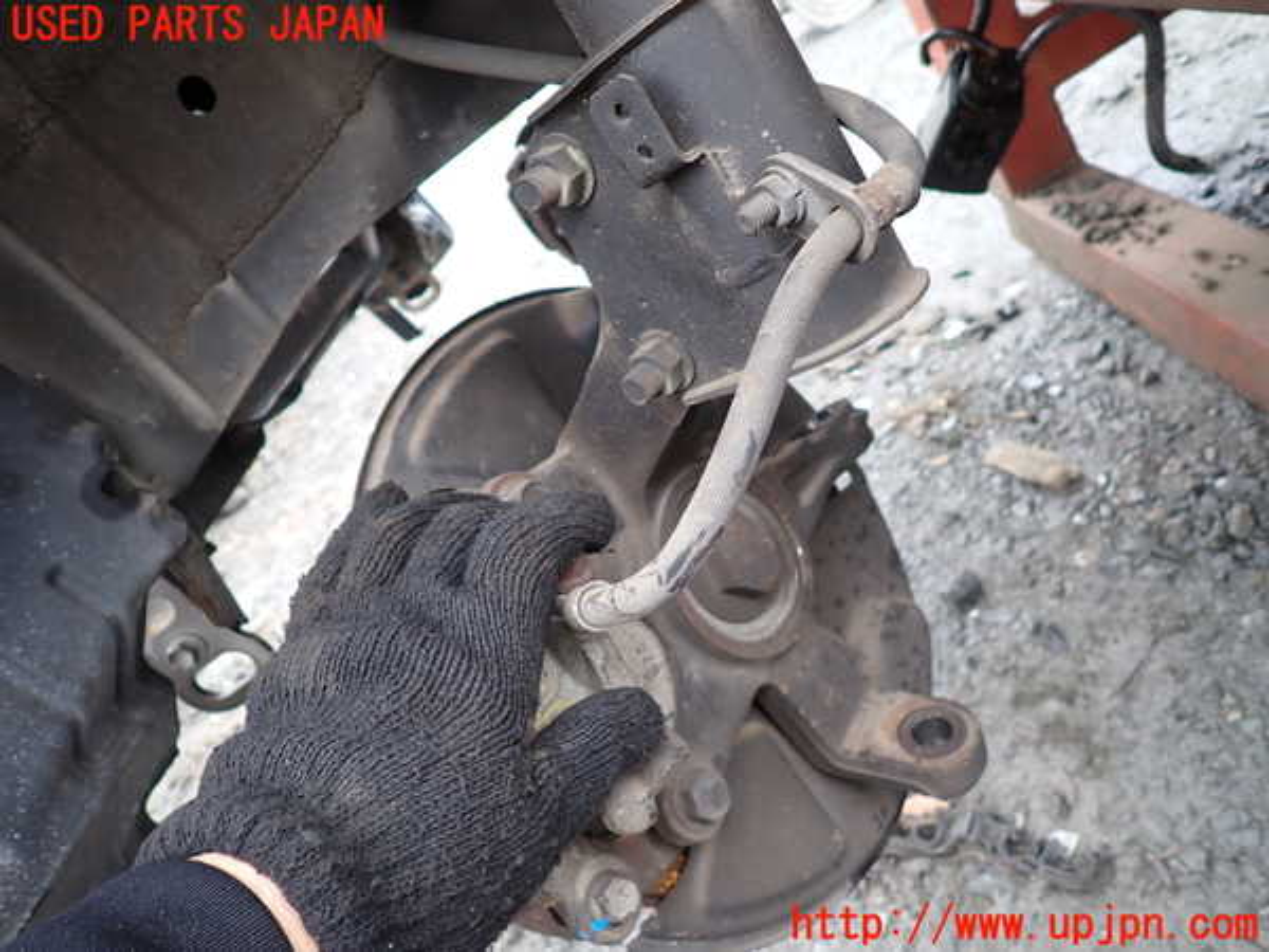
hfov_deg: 69.4
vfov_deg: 54.9
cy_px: 476
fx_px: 916
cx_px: 634
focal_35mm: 25
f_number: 2
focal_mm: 4.5
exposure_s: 1/80
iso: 100
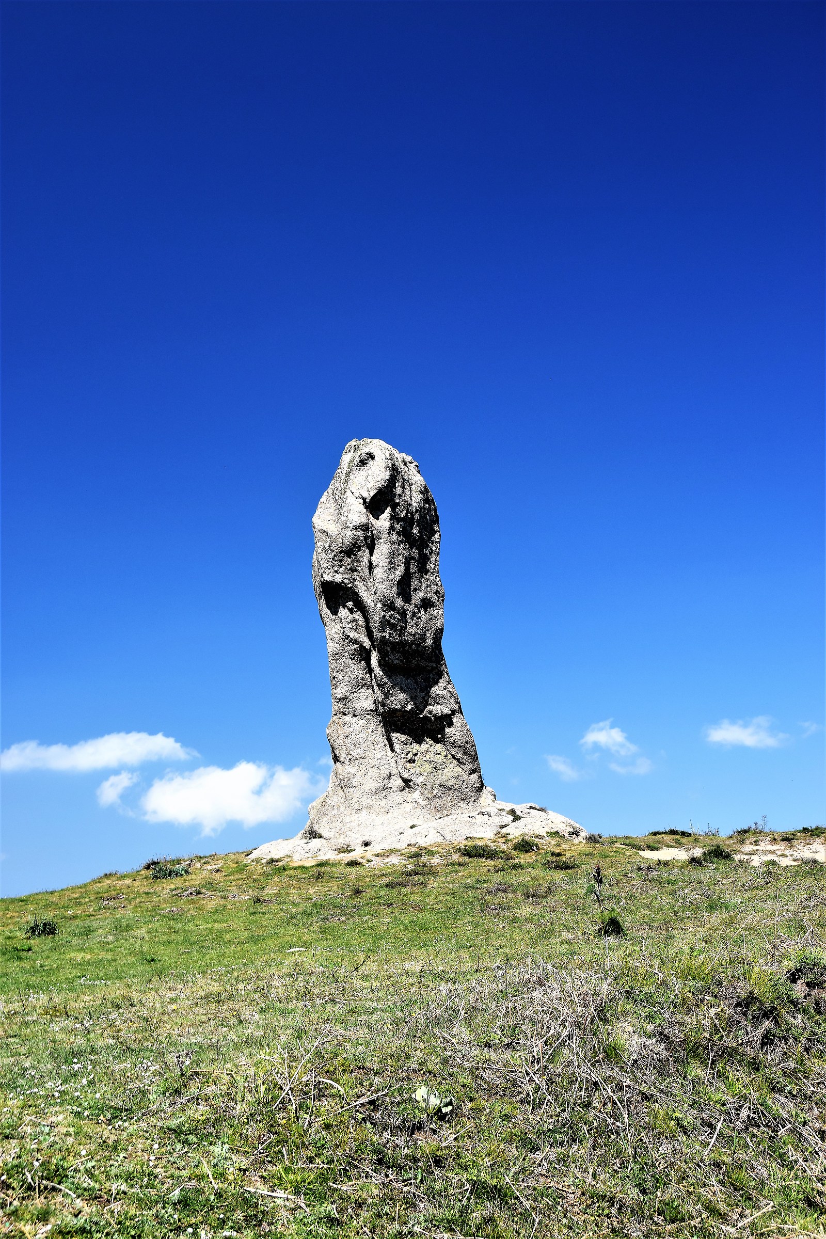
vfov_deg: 46.4
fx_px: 1445
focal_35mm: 42
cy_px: 620
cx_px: 413
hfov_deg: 31.9
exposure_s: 1/250
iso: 360
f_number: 8
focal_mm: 28
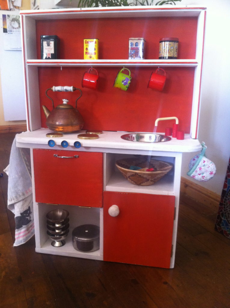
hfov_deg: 40.6
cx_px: 115
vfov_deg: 52.7
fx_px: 311
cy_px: 154
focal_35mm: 35
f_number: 2.8
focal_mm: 3.85
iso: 200
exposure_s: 1/15
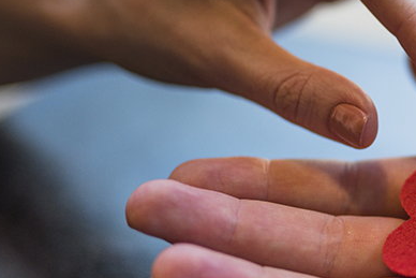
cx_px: 495
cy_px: 140
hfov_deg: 15.3
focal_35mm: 129
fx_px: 1491
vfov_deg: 10.6
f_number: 1.4
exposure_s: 1/500
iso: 400
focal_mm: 50
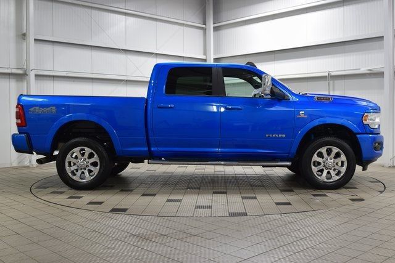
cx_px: 198
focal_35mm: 39
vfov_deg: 34.2
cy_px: 132
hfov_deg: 49.5
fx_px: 428
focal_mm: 26
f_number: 6.3
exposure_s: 1/15
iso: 400
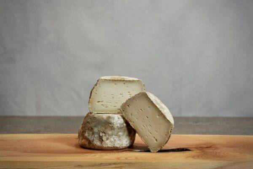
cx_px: 126
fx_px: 963
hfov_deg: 15.0
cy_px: 84
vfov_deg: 10.0
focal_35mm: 137
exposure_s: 1/60
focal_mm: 137
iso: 1250
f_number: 8
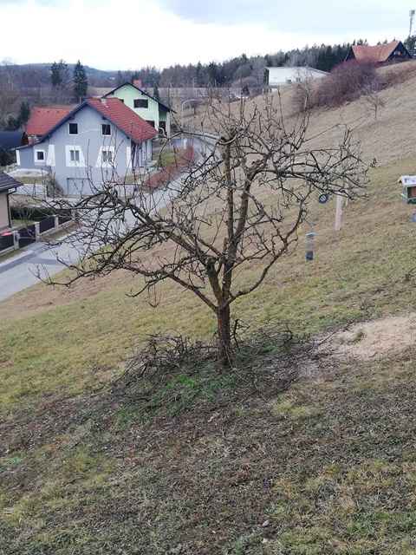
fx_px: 689
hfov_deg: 33.6
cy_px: 278
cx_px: 208
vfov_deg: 43.9
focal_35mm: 43
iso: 80
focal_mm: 3.81
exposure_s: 1/50
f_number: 2.2
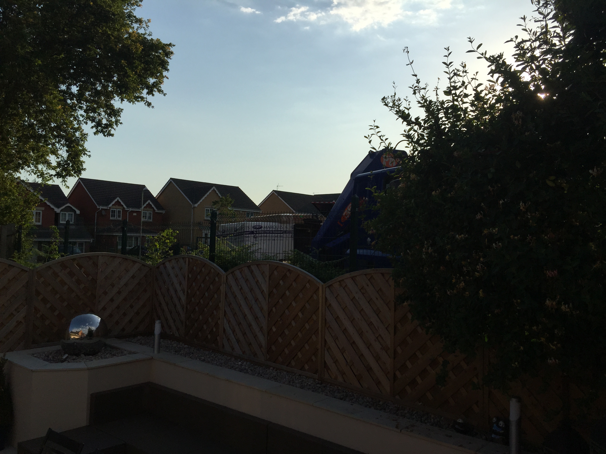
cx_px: 303
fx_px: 508
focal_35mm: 29
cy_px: 227
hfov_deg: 61.7
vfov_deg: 48.2
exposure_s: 1/4950
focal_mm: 4.15
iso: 32
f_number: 2.2
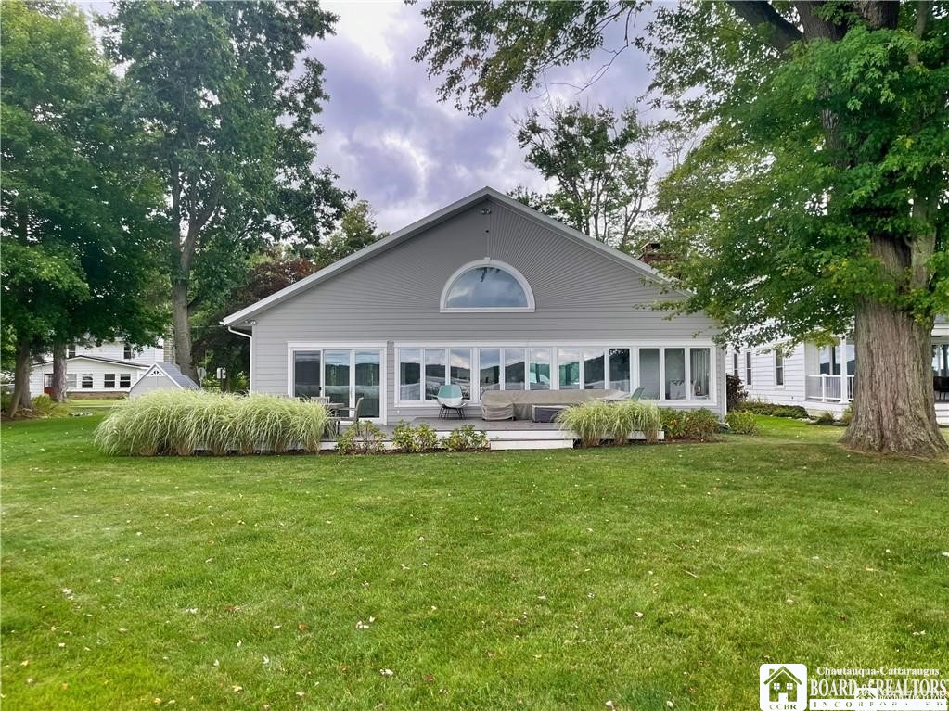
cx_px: 474
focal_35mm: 26
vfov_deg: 53.1
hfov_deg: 67.3
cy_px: 356
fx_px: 713
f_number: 1.6
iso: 50
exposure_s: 1/608
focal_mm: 5.1
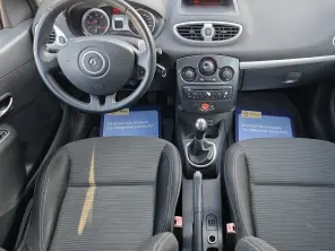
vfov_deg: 49.7
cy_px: 115
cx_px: 201
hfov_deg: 62.9
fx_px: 271
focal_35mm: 28
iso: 200
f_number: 1.7
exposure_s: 1/180
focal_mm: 6.25
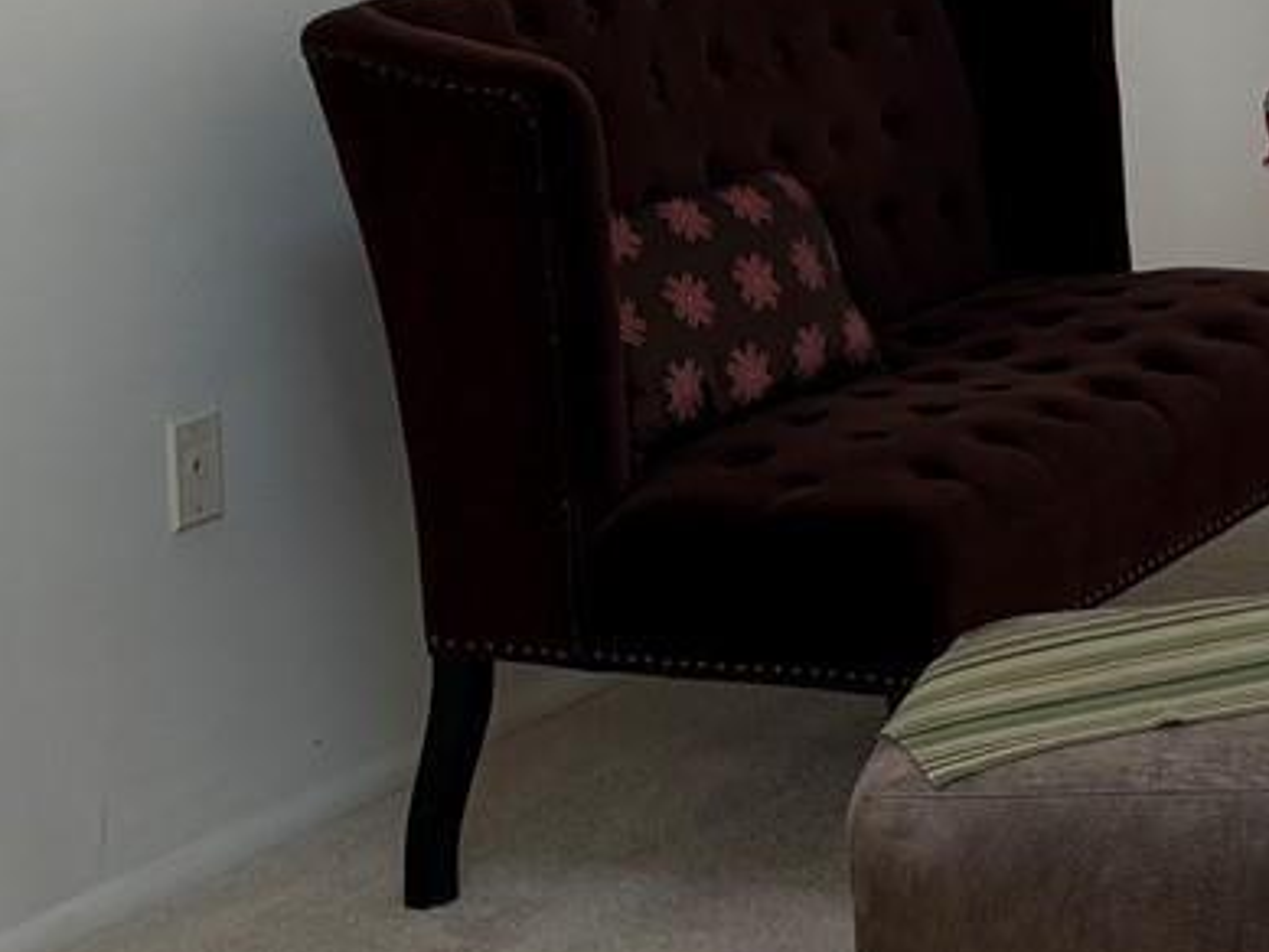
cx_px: 1820
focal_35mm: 107
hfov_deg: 16.9
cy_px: -486
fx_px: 3924
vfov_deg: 13.1
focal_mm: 5.96
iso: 50
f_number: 1.6
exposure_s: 1/120
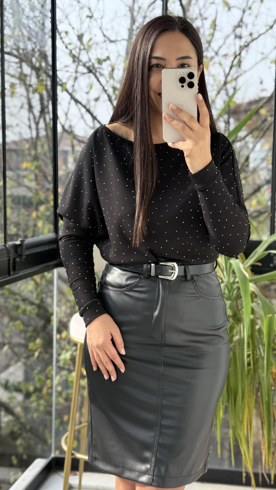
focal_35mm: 53
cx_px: 175
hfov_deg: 22.6
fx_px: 689
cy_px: 247
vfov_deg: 39.2
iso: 80
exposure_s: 1/499
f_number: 1.78
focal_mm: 6.76
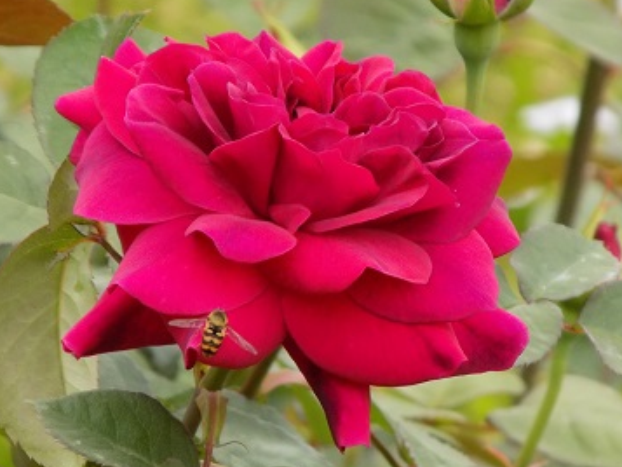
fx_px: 14146
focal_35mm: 787
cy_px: 176
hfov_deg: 2.5
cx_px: 296
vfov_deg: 1.9
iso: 200
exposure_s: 1/125
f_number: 5.9
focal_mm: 104
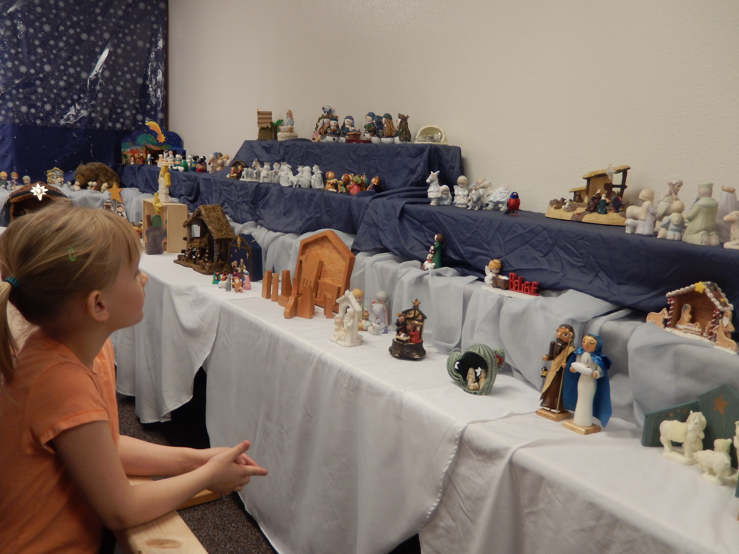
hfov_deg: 56.8
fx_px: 683
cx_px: 370
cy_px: 277
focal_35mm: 32
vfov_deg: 44.2
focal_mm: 5.7
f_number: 3.8
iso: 125
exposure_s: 1/30
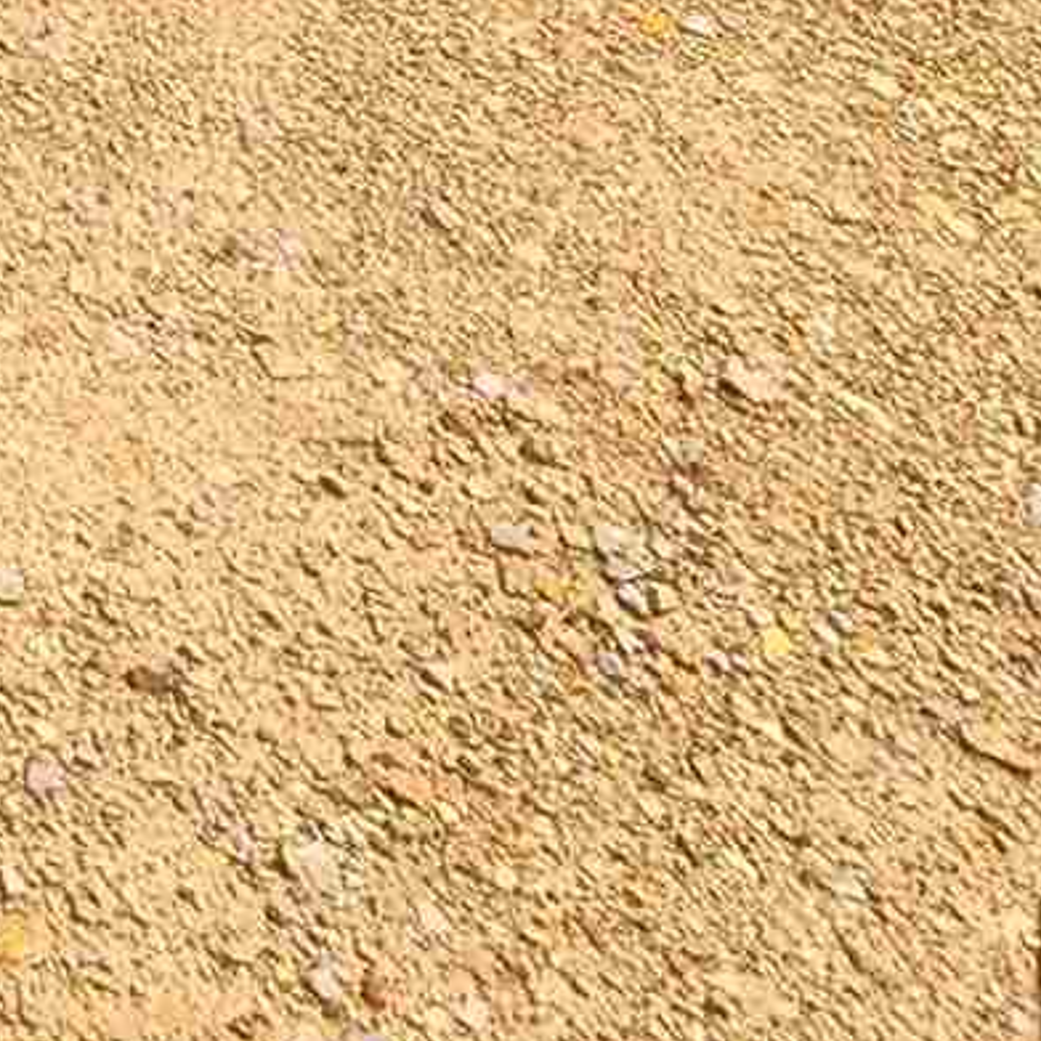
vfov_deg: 11.7
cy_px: -1981
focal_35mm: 90
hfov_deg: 13.1
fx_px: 3062
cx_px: -1633
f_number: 2.2
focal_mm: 2.2
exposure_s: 1/1668
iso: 50
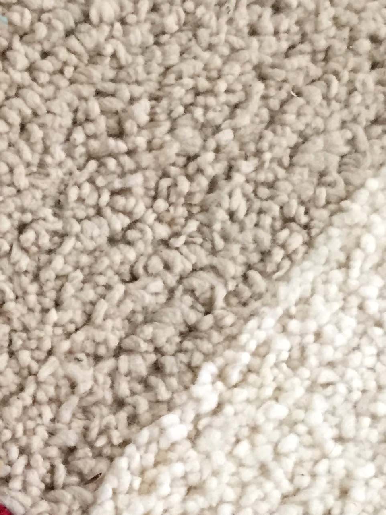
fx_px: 1100
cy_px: 611
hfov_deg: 18.9
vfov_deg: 24.0
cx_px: -62
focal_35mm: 74
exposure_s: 1/17
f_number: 2.2
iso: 250
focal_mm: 4.15
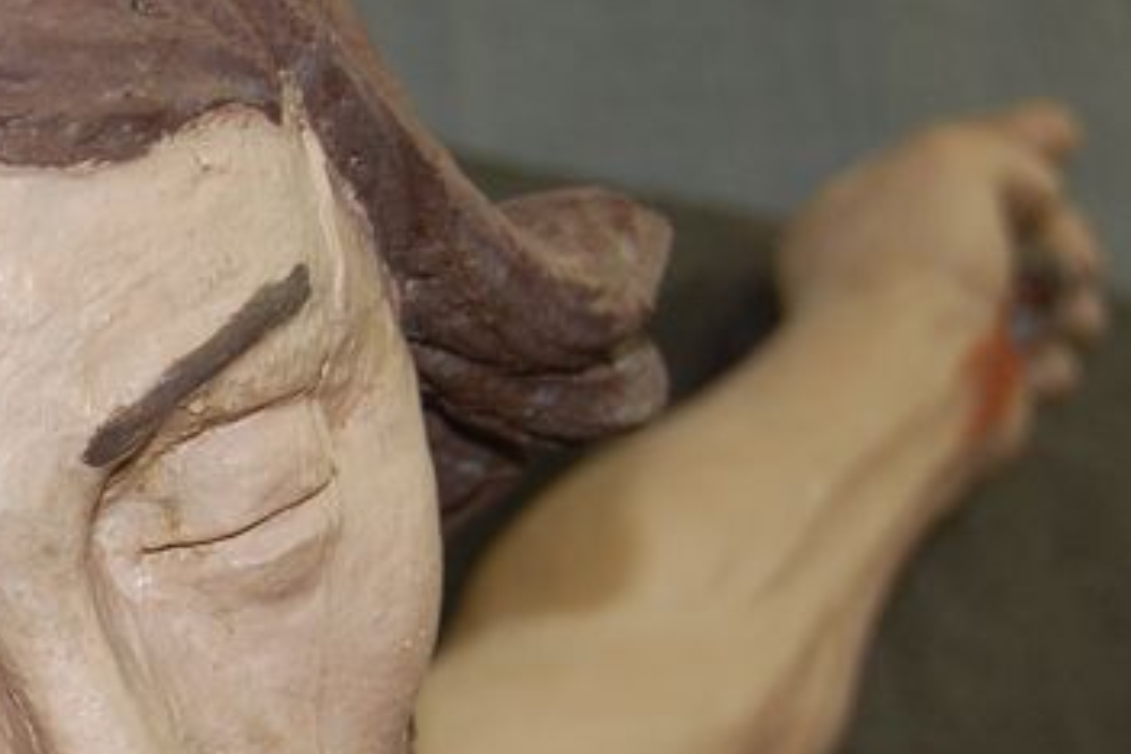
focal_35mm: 171
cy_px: 657
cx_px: -308
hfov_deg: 11.7
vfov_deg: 8.0
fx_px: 5372
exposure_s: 1/60
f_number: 5
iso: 400
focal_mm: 38
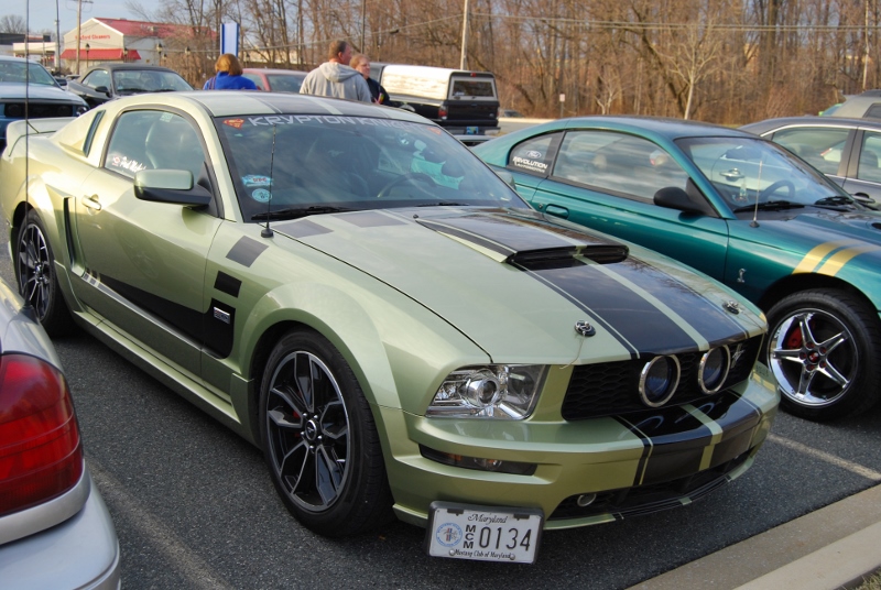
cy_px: 295
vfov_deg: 34.3
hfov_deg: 49.5
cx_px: 440
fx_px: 956
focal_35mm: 39
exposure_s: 1/160
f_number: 6.3
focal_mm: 26
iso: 200
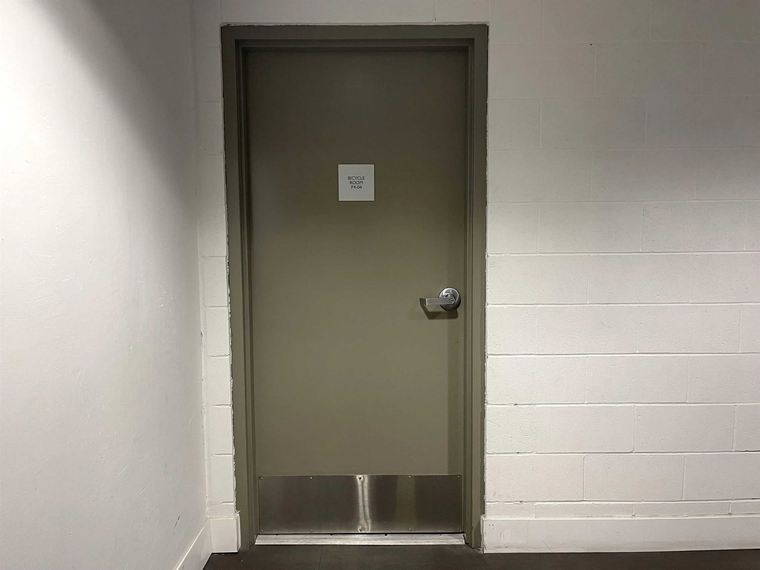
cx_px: 380
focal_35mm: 25
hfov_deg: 69.4
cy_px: 285
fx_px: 549
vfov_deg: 54.9
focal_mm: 5.1
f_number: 1.6
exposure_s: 1/60
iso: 125
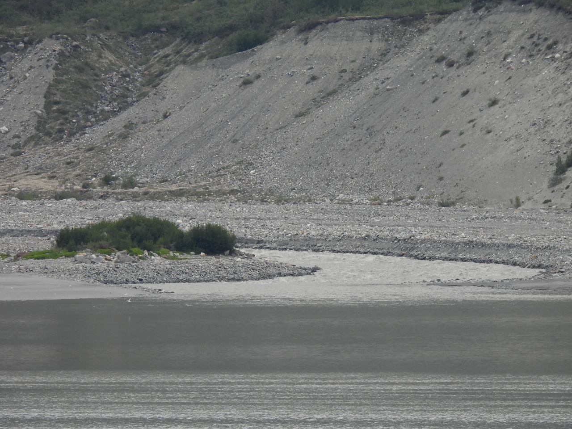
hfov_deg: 2.8
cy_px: 214
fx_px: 11567
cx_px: 286
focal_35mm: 700
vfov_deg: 2.1
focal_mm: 125
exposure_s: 1/500
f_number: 5.6
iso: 180
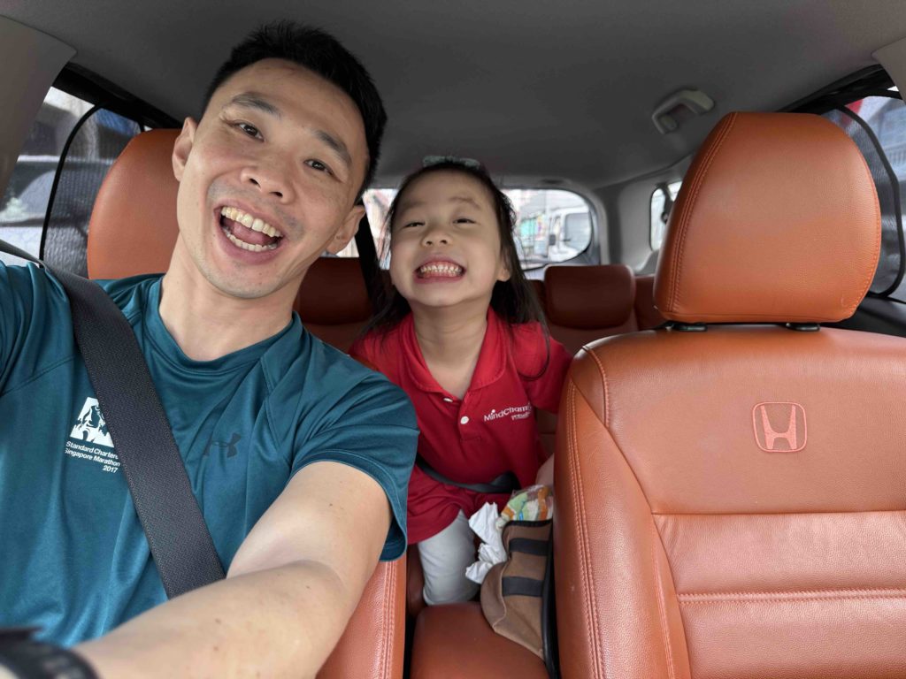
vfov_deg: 56.8
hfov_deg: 71.6
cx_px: 453
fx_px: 628
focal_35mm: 24
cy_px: 340
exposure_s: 1/82
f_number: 1.78
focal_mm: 6.76
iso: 200
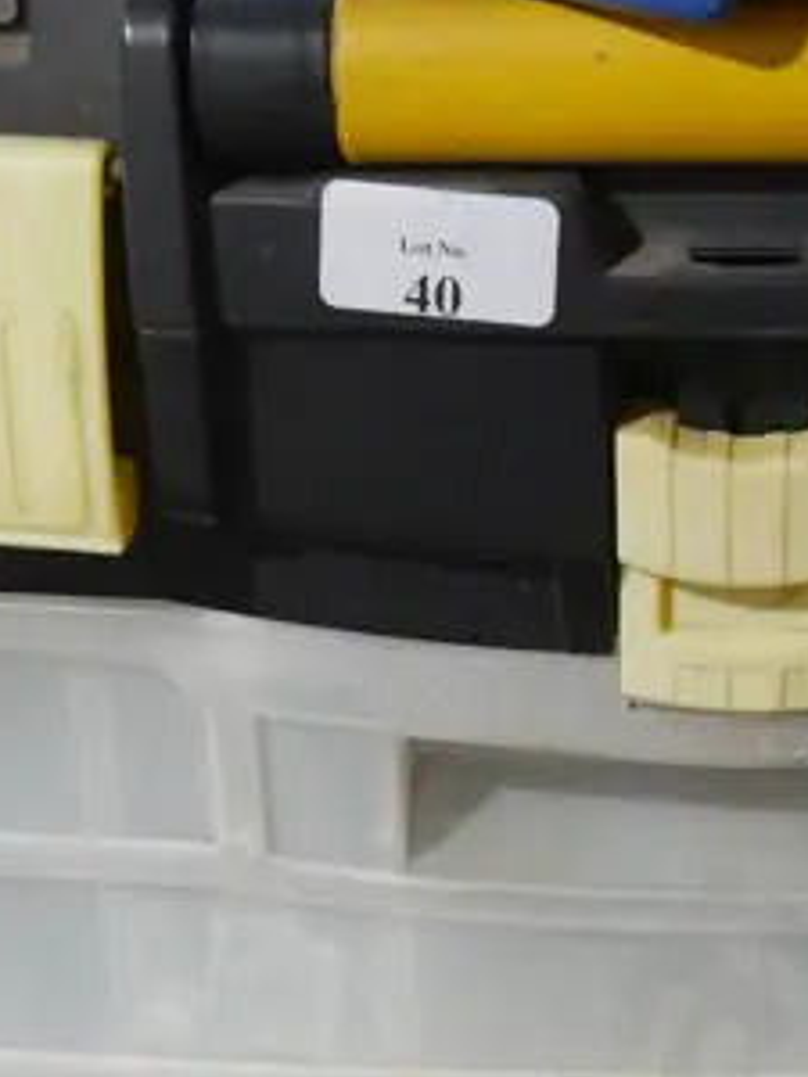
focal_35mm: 116
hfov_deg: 12.6
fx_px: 3610
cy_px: 851
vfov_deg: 16.9
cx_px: 824
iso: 800
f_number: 4
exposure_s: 1/60
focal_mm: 17
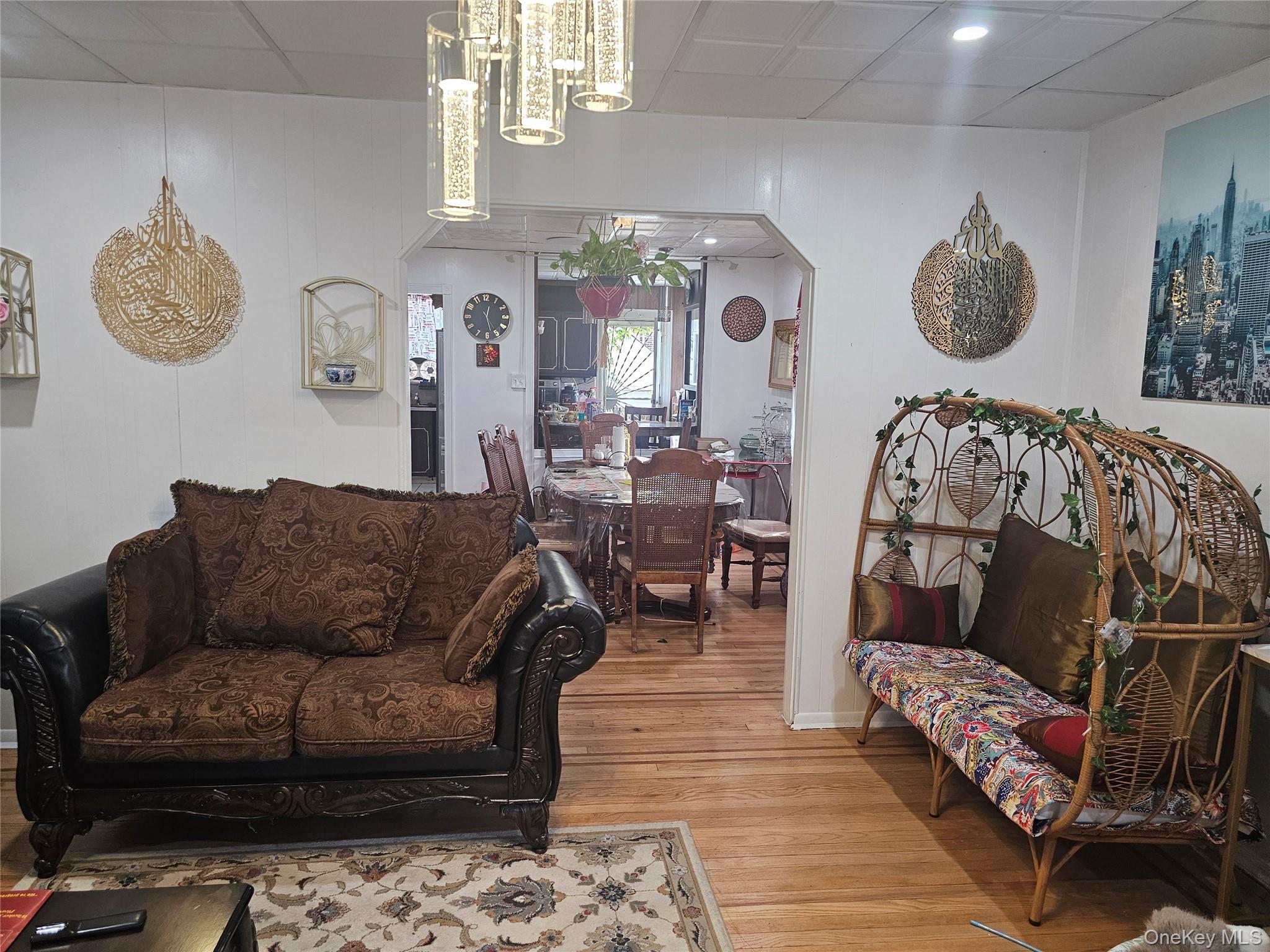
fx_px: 844
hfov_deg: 73.9
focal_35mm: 23
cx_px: 635
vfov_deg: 58.9
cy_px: 476
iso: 250
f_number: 1.7
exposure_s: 1/120
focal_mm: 6.3
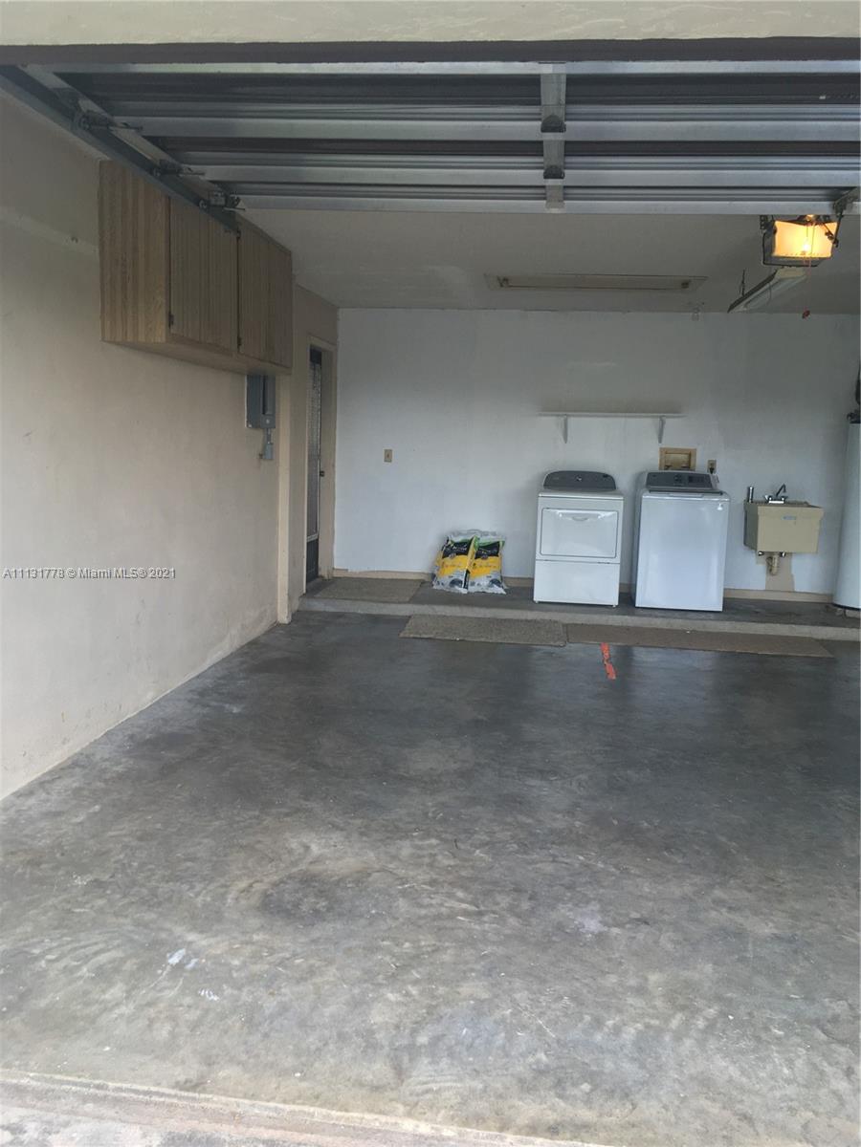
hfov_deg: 48.2
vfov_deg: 61.7
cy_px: 574
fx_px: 962
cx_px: 430
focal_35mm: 29
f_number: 2.2
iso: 25
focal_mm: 4.15
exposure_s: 1/120
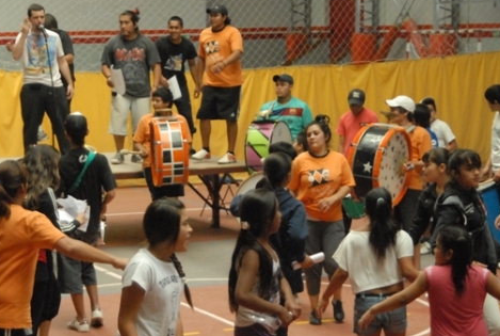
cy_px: 213
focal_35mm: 113
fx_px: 1569
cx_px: 189
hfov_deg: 18.1
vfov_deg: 12.2
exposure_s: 1/320
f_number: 5
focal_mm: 55
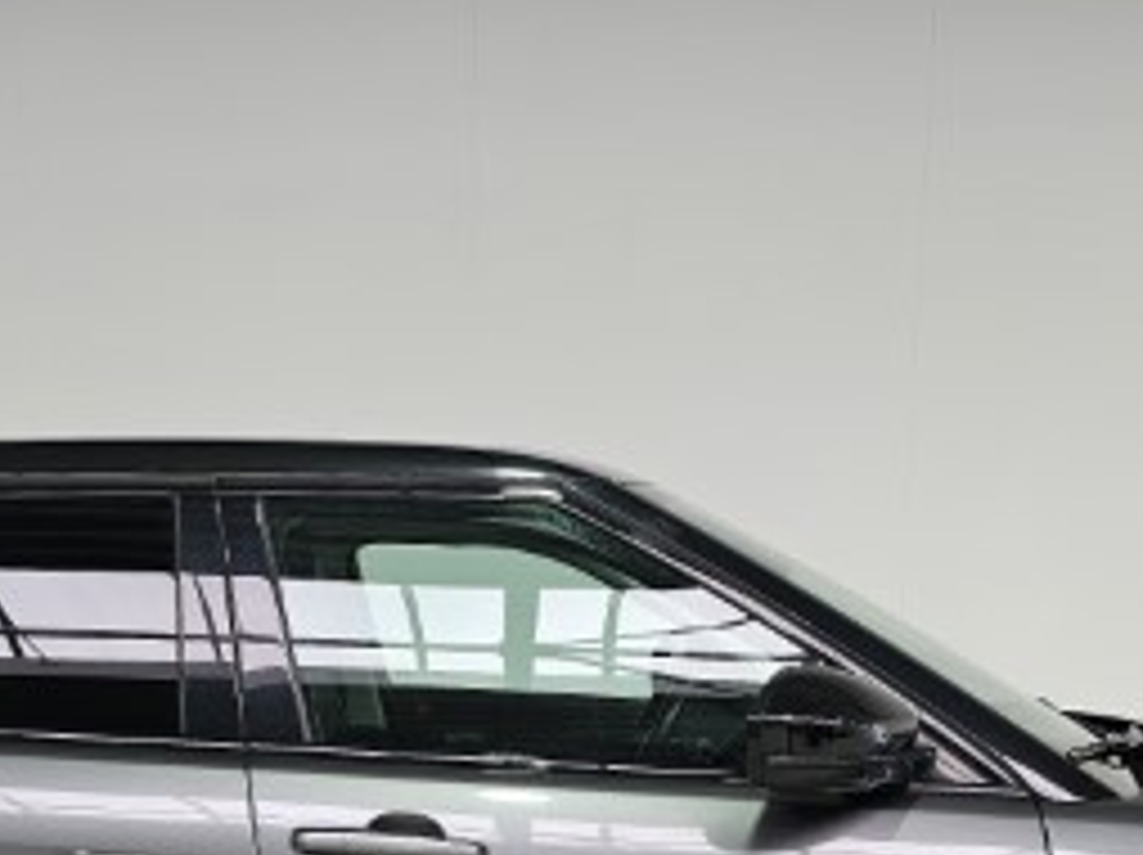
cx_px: 454
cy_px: 1017
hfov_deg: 33.2
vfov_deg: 23.2
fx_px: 1913
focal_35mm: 58
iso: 100
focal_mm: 6.3
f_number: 1.7
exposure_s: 1/190
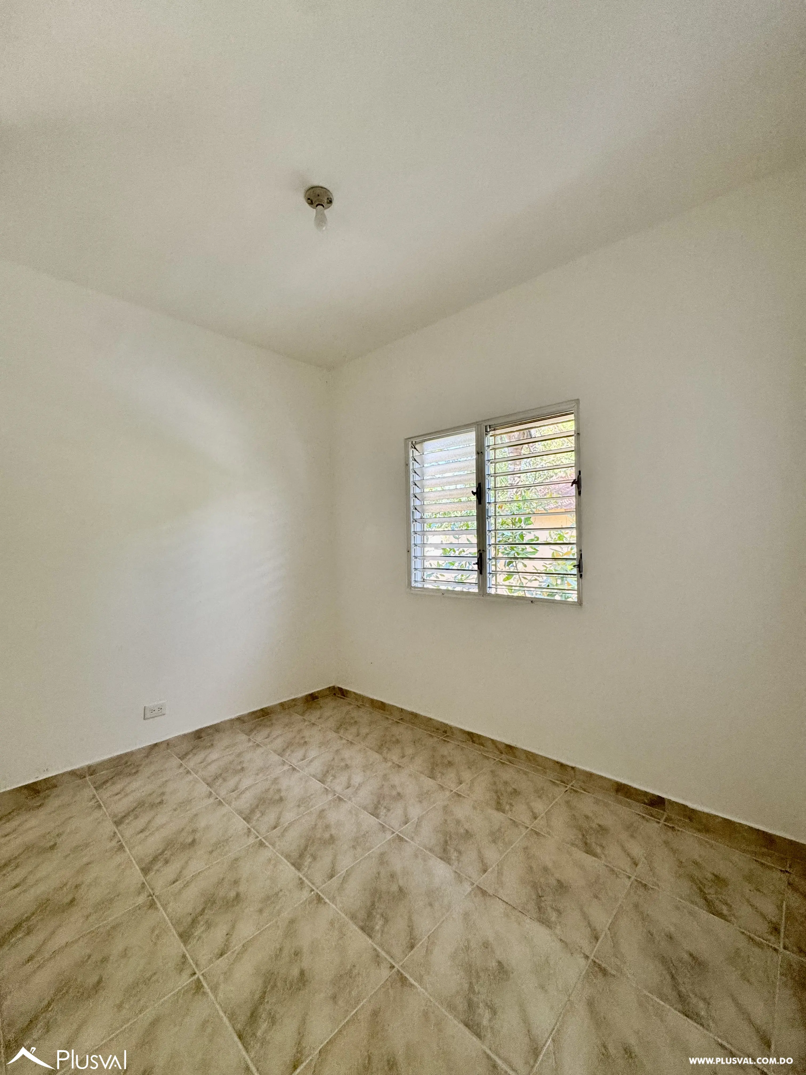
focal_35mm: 14
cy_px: 538
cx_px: 403
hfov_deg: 85.7
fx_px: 435
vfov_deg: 102.1
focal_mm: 2.22
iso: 200
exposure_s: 1/99
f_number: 2.2
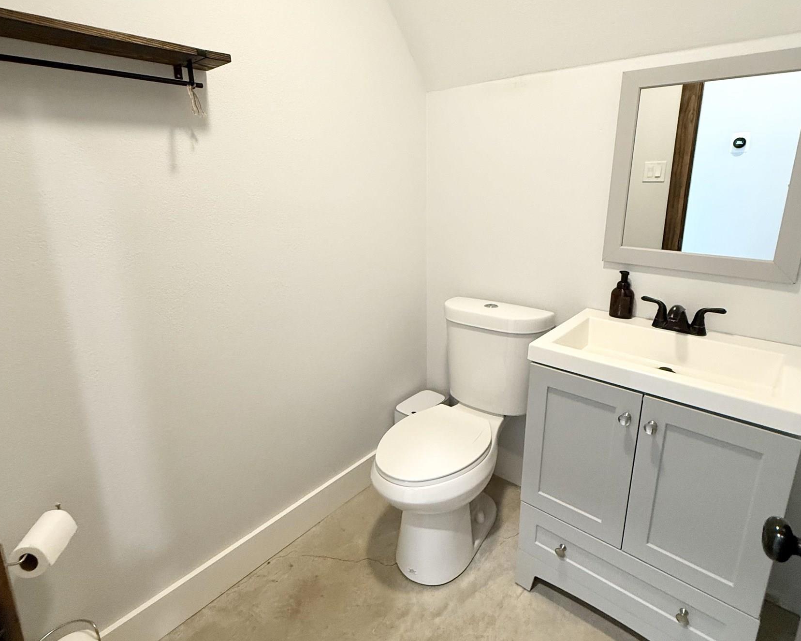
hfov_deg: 83.3
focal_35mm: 19
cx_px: 403
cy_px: 289
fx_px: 450
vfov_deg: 70.7
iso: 320
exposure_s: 1/60
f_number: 2.2
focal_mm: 2.22
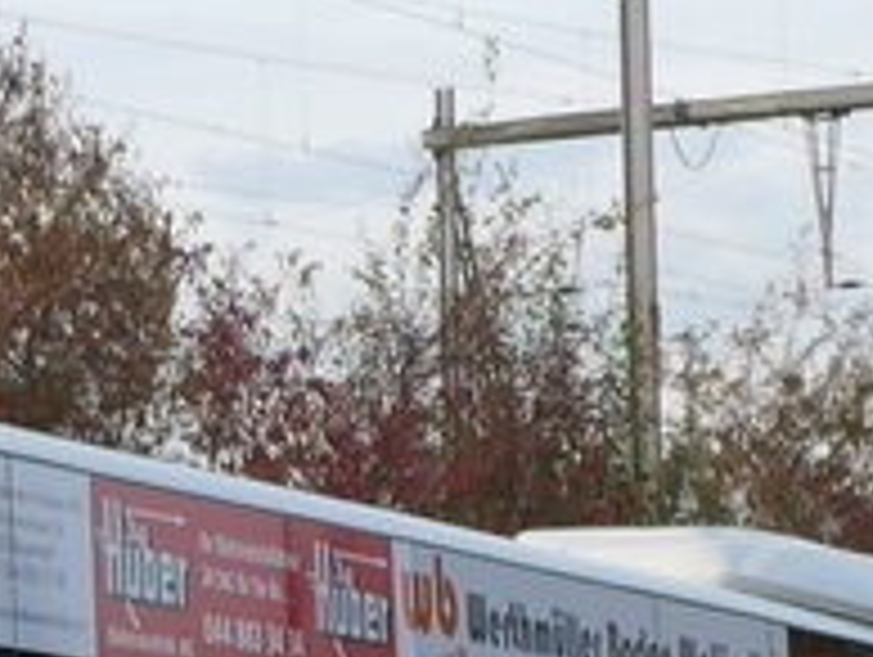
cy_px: 464
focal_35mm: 284
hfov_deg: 6.7
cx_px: -873
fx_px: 7171
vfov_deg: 5.2
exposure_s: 1/800
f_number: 3
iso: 80
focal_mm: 9.5
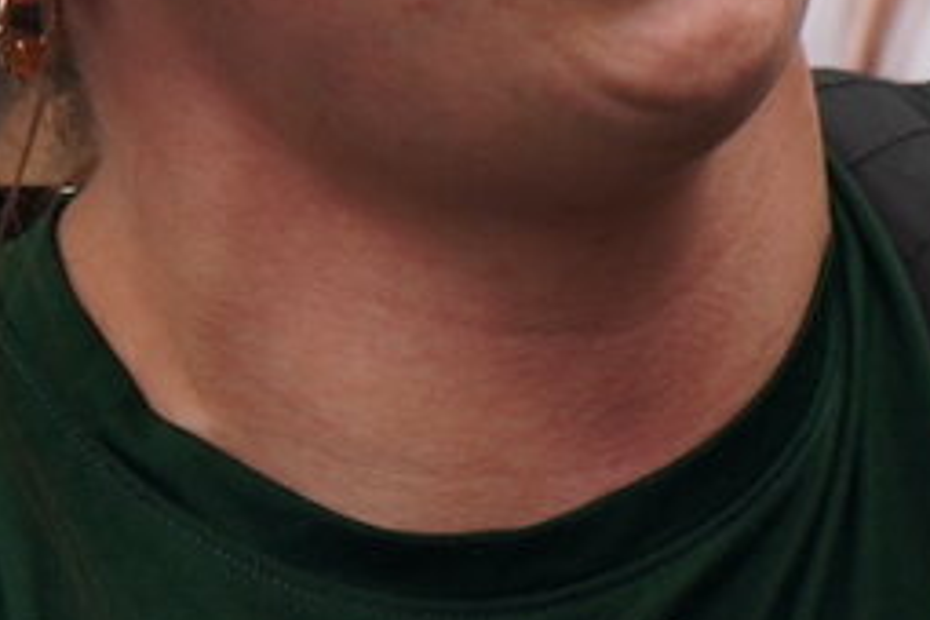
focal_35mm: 324
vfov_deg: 4.2
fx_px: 8372
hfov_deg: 6.3
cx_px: 1145
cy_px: -233
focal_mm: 51
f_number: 5.6
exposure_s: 1/1000
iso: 250
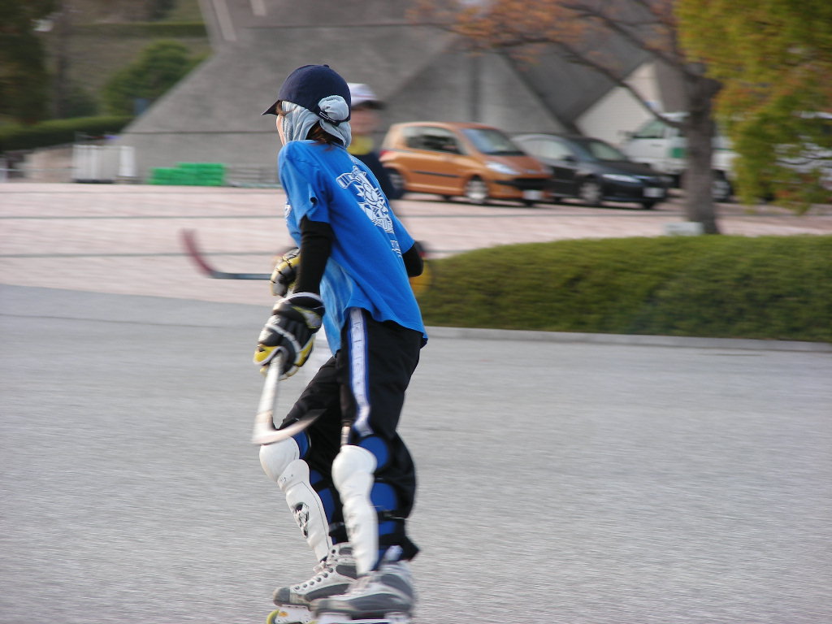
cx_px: 416
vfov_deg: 6.5
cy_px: 312
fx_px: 5528
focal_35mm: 230
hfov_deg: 8.6
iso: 50
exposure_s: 1/88.4
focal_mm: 38.3
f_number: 3.5
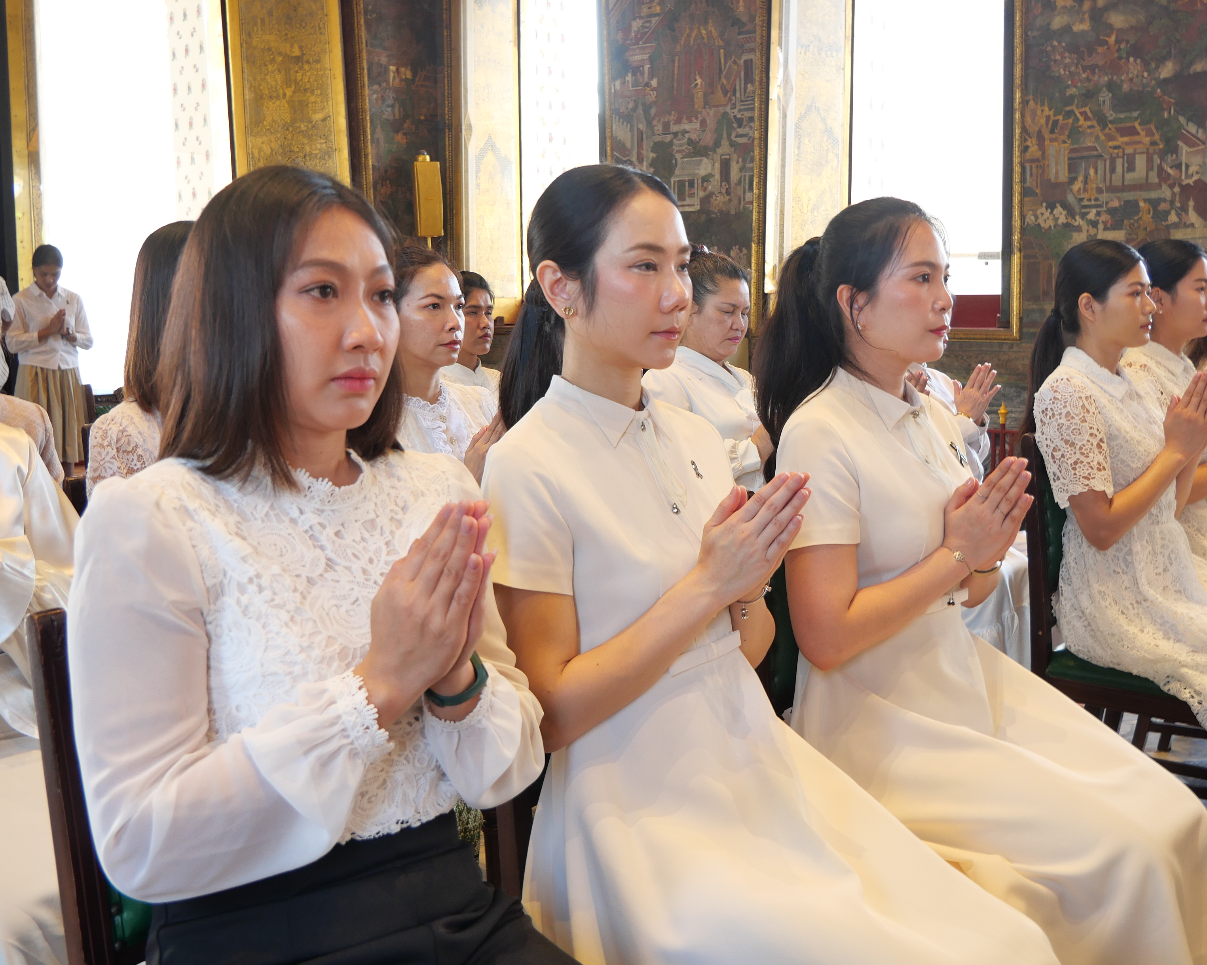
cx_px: 661
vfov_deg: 37.3
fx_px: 1429
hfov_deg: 45.7
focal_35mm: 40
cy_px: 478
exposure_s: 1/10
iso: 200
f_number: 3.8
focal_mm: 17
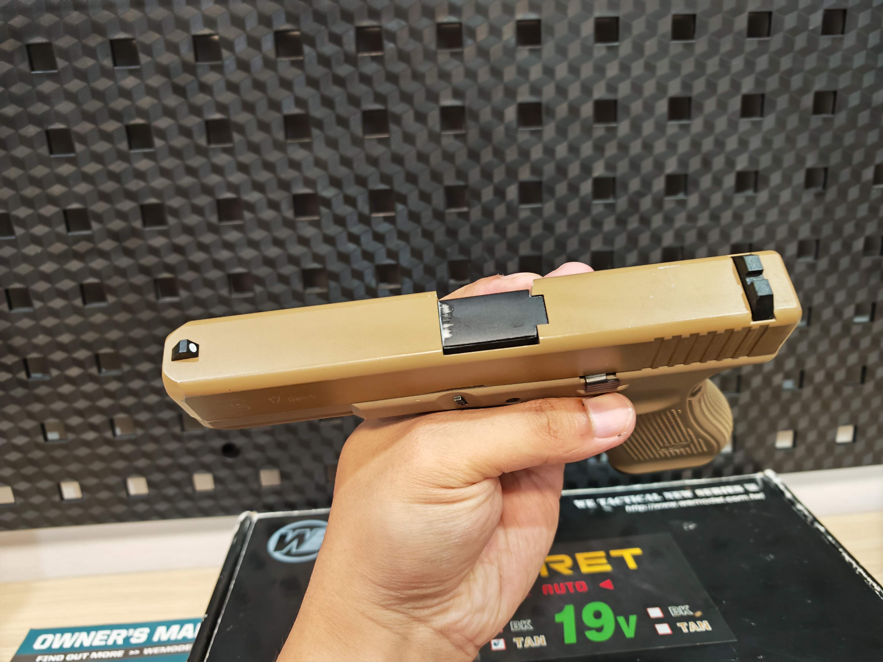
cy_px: 331
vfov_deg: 56.8
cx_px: 442
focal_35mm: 24
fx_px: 612
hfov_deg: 71.6
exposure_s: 1/25
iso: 250
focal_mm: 6.83
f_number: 2
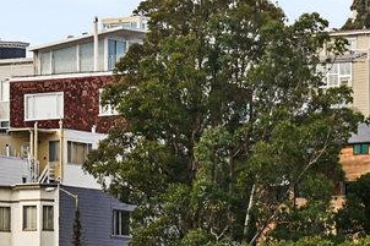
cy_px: 12
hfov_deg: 4.0
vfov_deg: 2.7
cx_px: 402
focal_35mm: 517
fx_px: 5310
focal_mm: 130
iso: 400
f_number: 11
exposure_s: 1/640
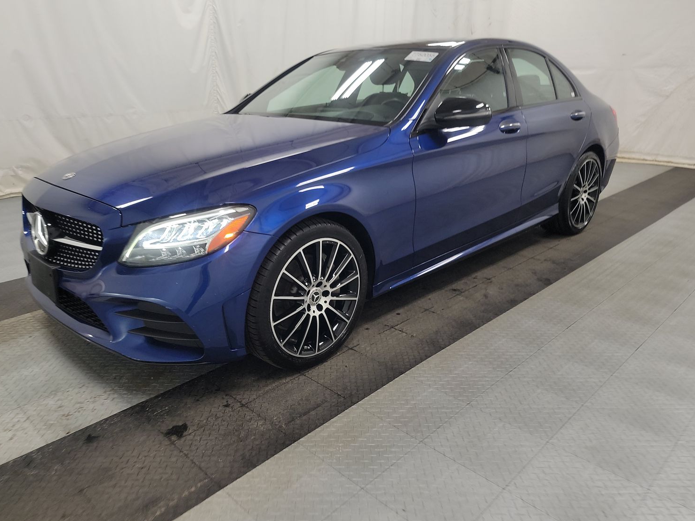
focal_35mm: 26
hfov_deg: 67.2
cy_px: 252
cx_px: 327
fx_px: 522
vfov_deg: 53.1
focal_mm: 6.7
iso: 225
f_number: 1.8
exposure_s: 1/59
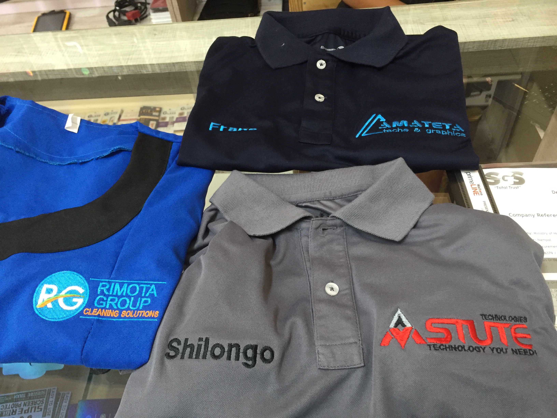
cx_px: 278
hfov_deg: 61.7
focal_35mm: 29
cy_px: 209
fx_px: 467
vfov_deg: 48.2
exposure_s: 1/33
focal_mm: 4.15
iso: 250
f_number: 2.2
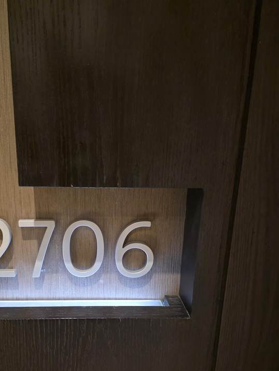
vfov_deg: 57.0
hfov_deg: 45.2
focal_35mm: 31
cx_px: 111
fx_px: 333
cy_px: 249
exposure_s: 1/40
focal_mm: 6.3
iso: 1600
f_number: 1.7
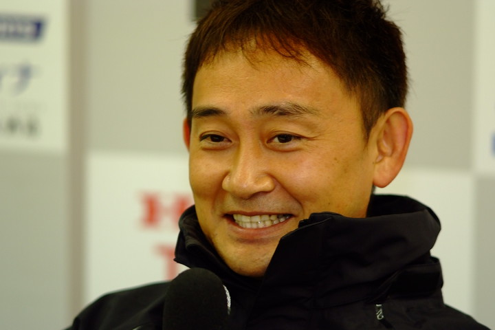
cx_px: 248
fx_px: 3712
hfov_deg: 7.6
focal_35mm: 270
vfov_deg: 5.1
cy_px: 165
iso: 800
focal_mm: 180
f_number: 2.8
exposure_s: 1/125
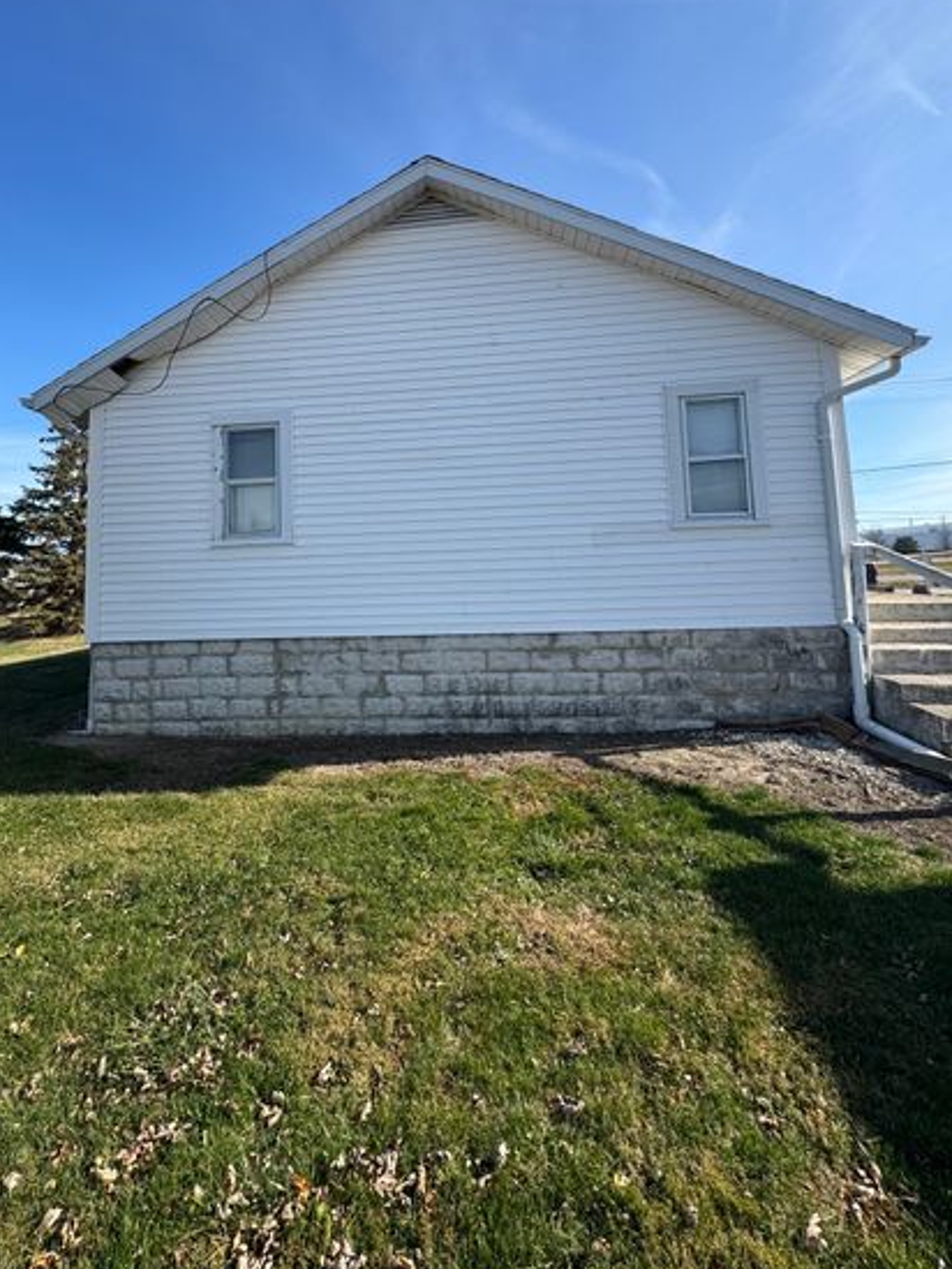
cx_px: 423
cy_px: 519
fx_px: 623
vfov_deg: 90.0
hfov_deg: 74.5
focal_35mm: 17
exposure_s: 1/1063
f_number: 2.2
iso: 40
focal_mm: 2.22
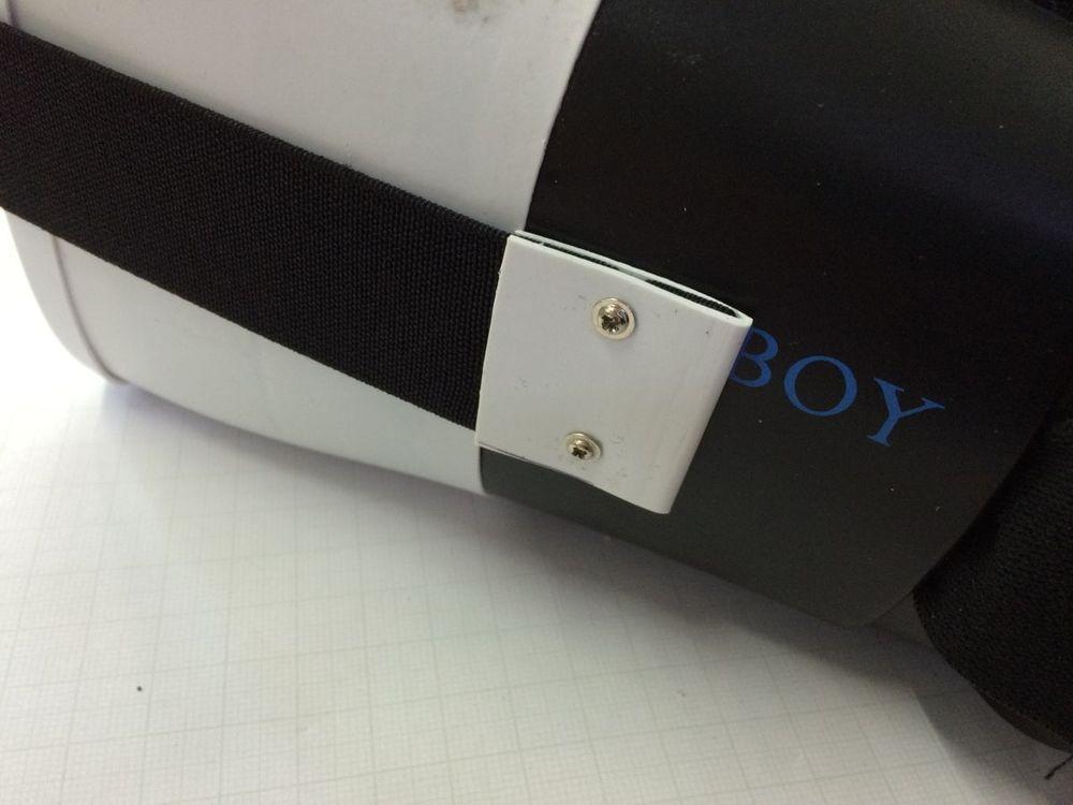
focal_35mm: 29
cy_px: 402
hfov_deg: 61.7
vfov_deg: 48.2
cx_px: 536
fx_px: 899
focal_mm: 4.15
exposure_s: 1/33
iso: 80
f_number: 2.2
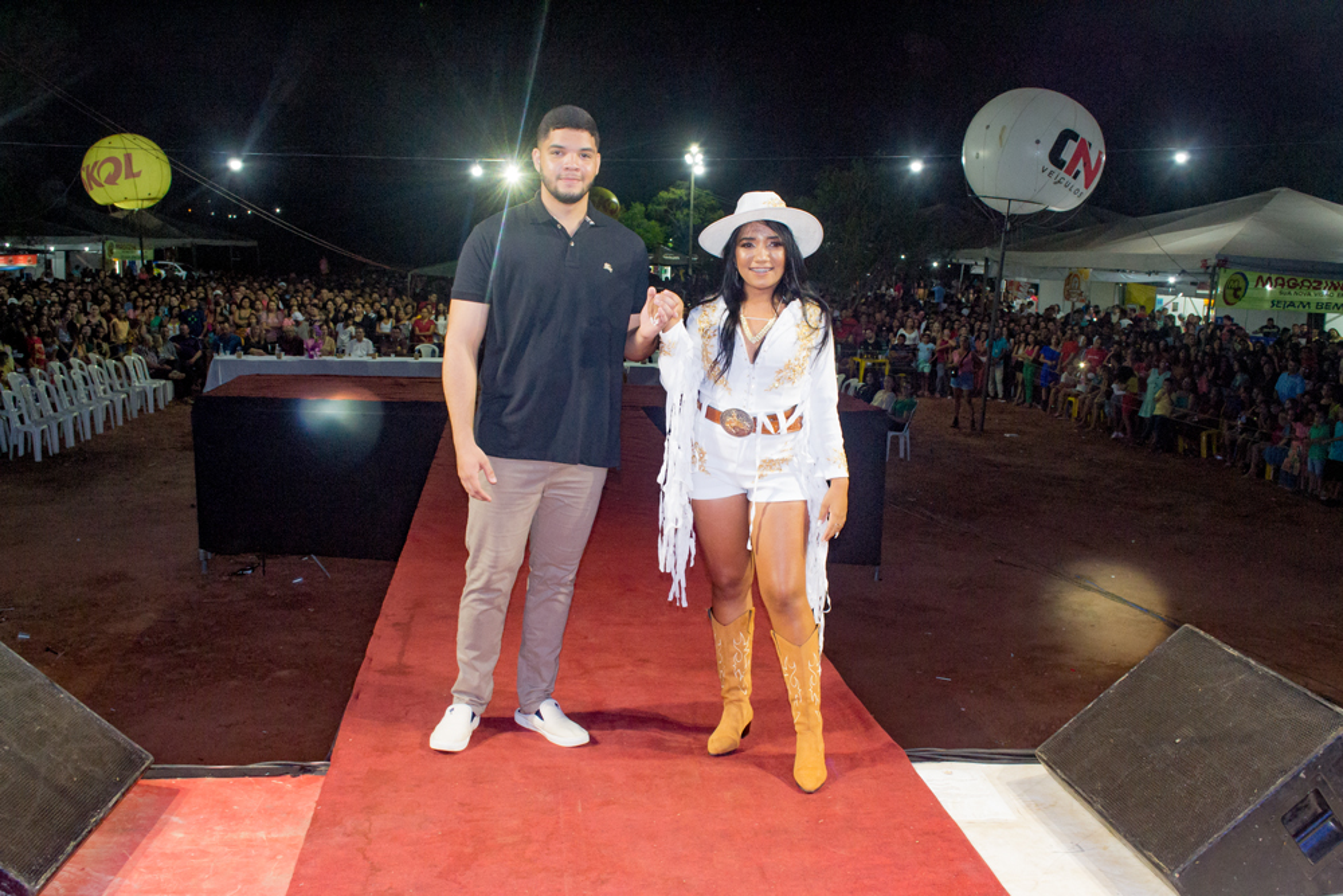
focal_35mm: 33
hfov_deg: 57.2
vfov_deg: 40.0
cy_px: 448
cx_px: 672
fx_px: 1231
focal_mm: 22
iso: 1600
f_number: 8
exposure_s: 1/60
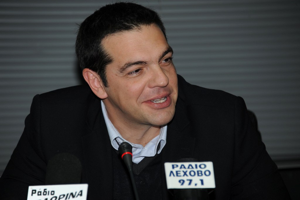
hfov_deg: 8.2
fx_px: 2082
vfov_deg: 5.5
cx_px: 150
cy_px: 100
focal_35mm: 250
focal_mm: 250
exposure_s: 1/60
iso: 250
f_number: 5.6
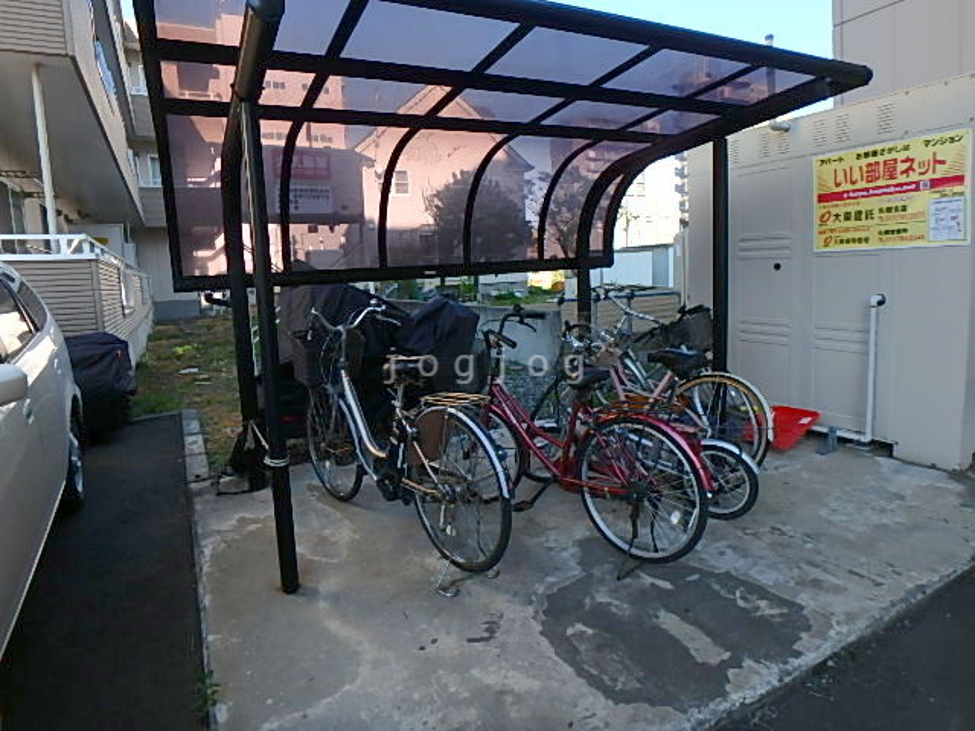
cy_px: 366
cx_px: 488
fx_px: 591
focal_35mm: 21
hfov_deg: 79.0
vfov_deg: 63.4
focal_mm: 3.7
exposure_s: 1/320
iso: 125
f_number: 3.5
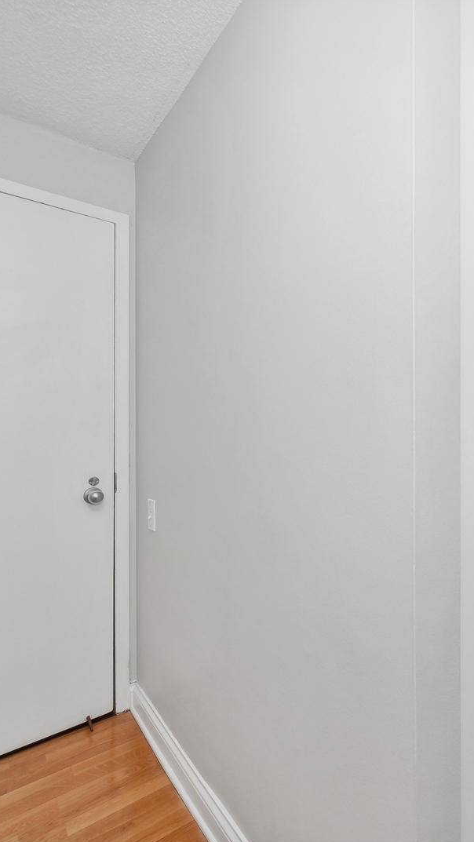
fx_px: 424
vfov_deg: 89.6
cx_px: 425
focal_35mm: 19
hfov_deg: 51.6
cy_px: 421
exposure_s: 1/30
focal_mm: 12
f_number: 8
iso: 200
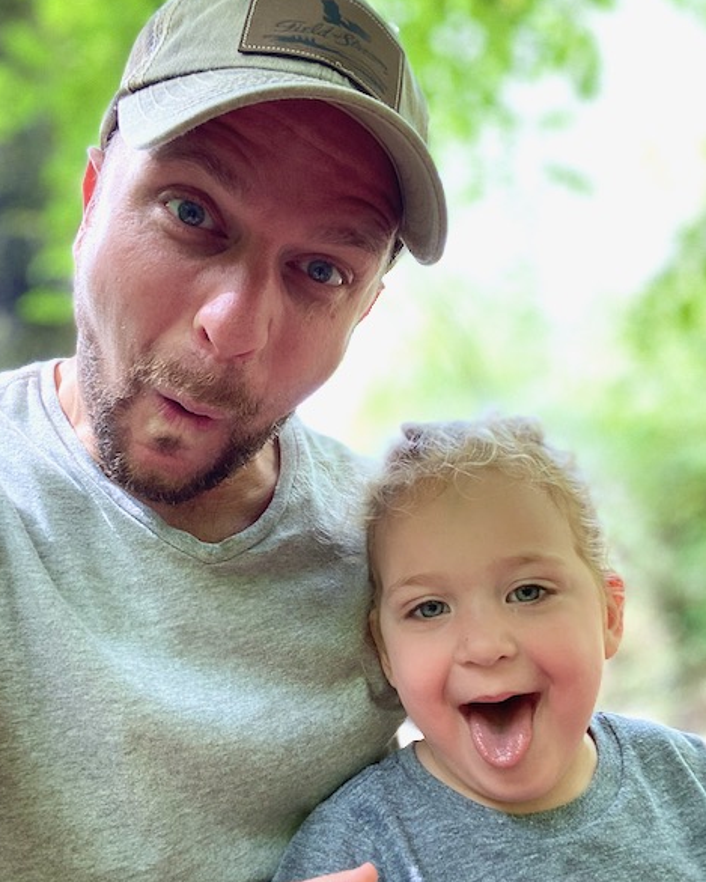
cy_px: 461
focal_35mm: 32
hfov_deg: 45.8
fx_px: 836
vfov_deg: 55.6
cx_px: 351
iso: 100
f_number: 2.2
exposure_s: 1/65
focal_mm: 2.71
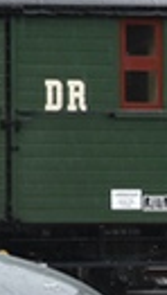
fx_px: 1789
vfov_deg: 9.4
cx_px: -485
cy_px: 24
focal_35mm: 228
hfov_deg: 4.9
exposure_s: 1/160
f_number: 7.1
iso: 640
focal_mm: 26
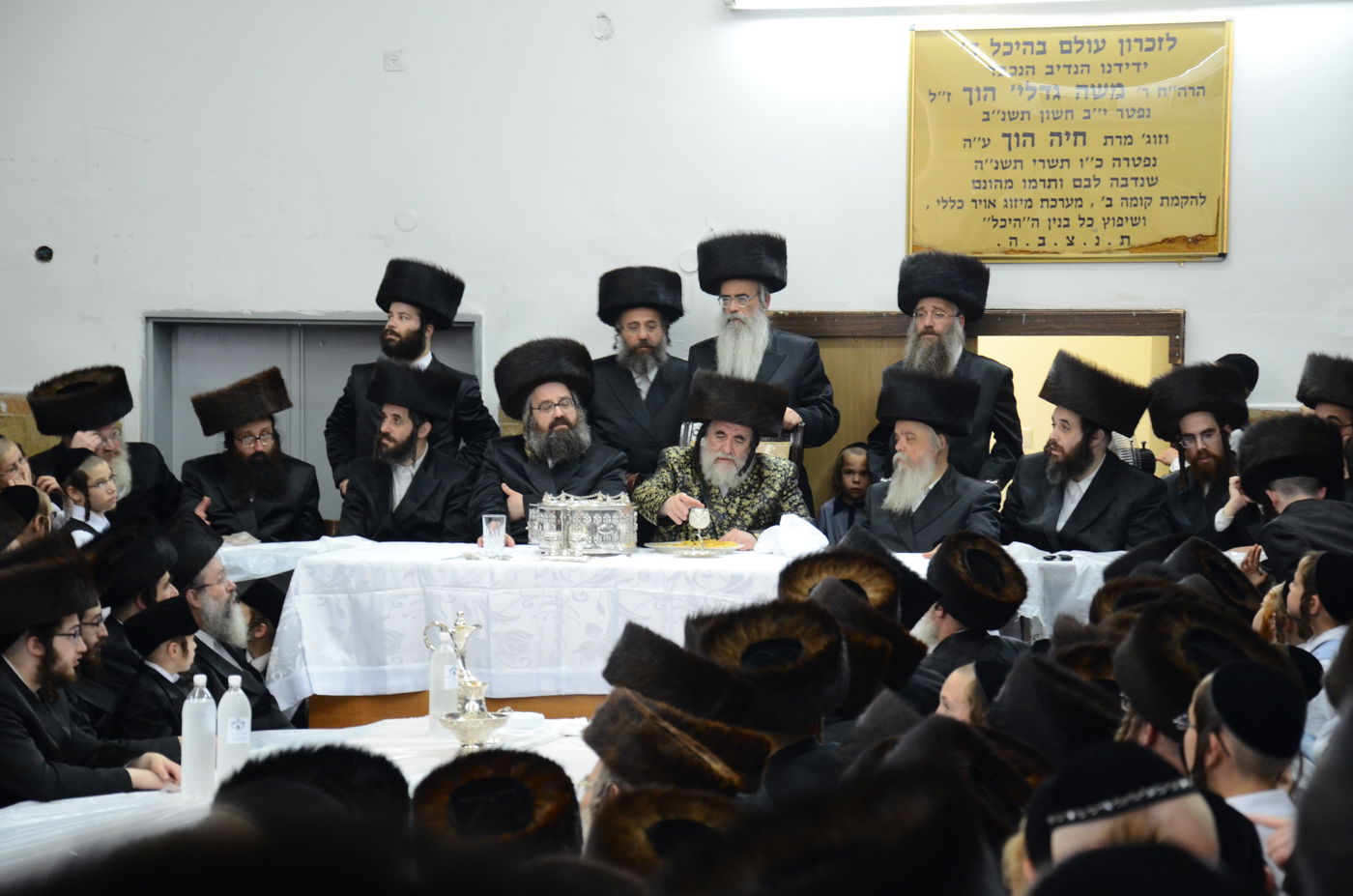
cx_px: 676
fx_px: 3938
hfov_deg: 19.5
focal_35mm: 105
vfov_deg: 13.0
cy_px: 448
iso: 1250
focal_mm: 70
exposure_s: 1/30
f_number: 5.6
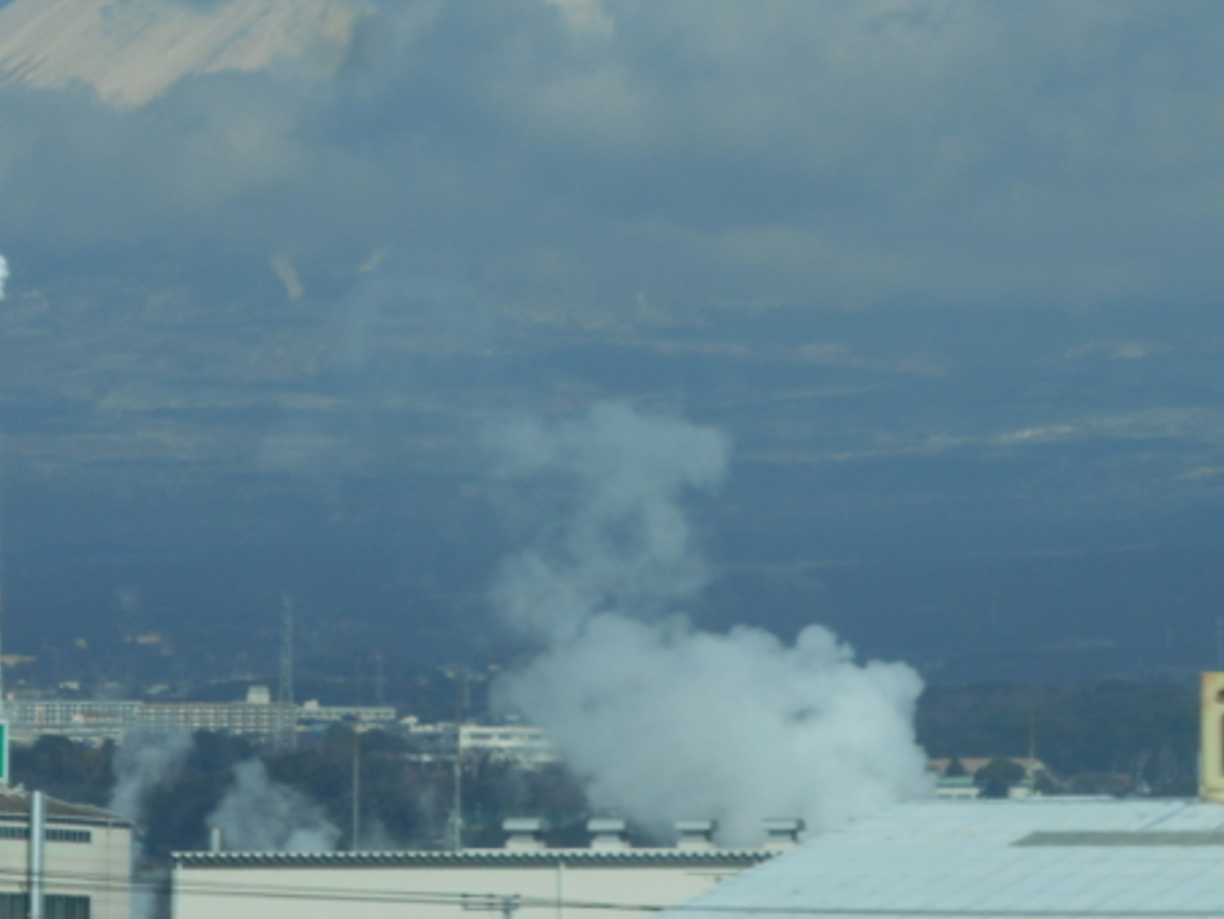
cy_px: 201
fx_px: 8420
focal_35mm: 238
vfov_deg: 6.2
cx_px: 449
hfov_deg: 8.3
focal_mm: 23.9
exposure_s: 1/500
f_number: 6.1
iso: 80
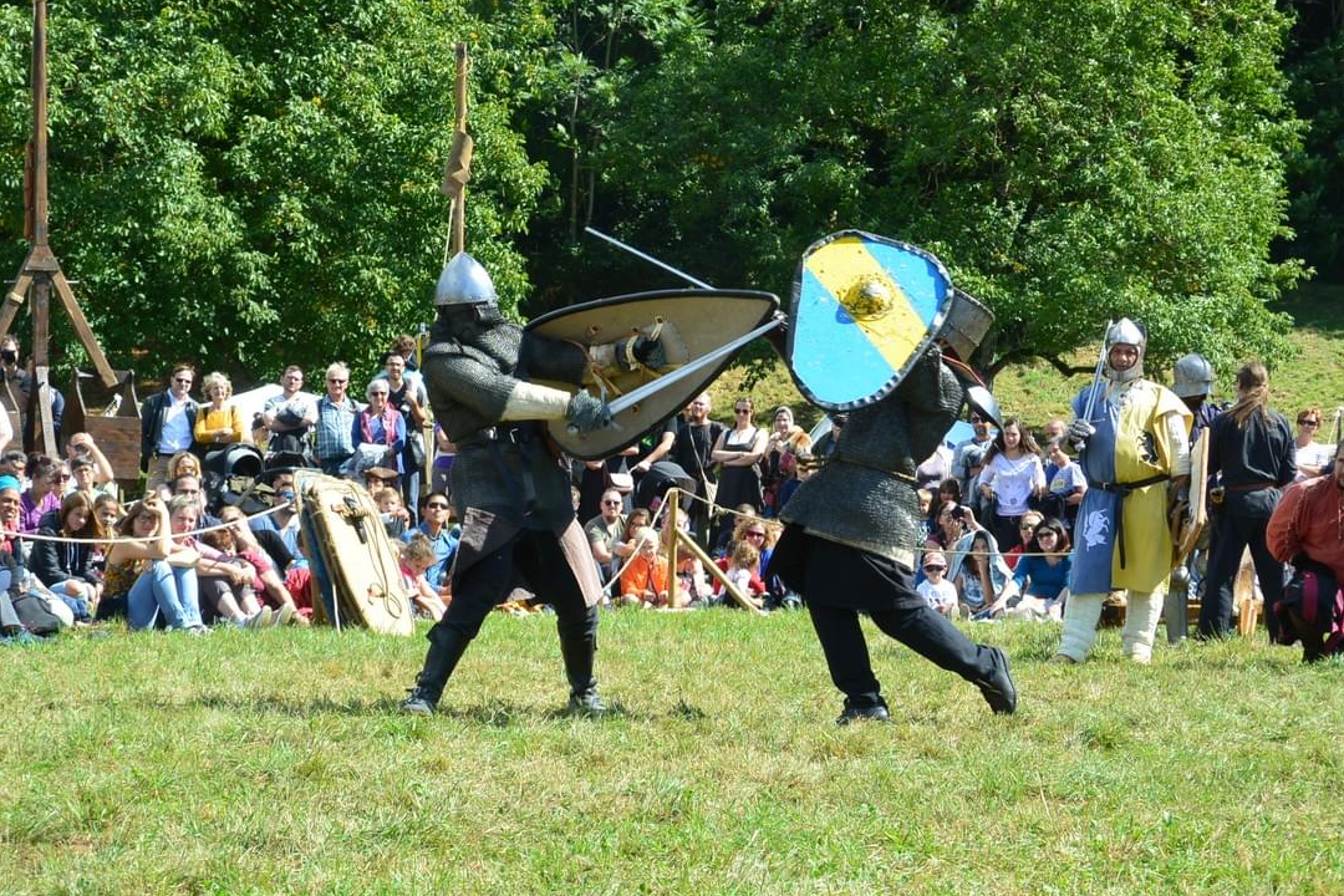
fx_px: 3360
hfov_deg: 22.6
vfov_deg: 15.2
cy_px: 422
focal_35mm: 90
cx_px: 730
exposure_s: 1/320
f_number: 5.6
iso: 160
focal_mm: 30
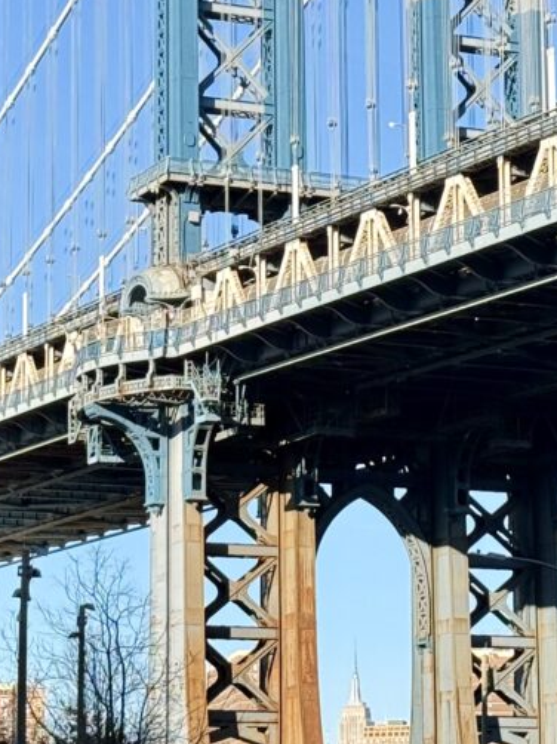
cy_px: 276
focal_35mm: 98
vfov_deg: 20.0
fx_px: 2104
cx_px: 290
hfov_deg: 15.1
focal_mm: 6.76
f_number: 1.78
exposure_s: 1/3096
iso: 80
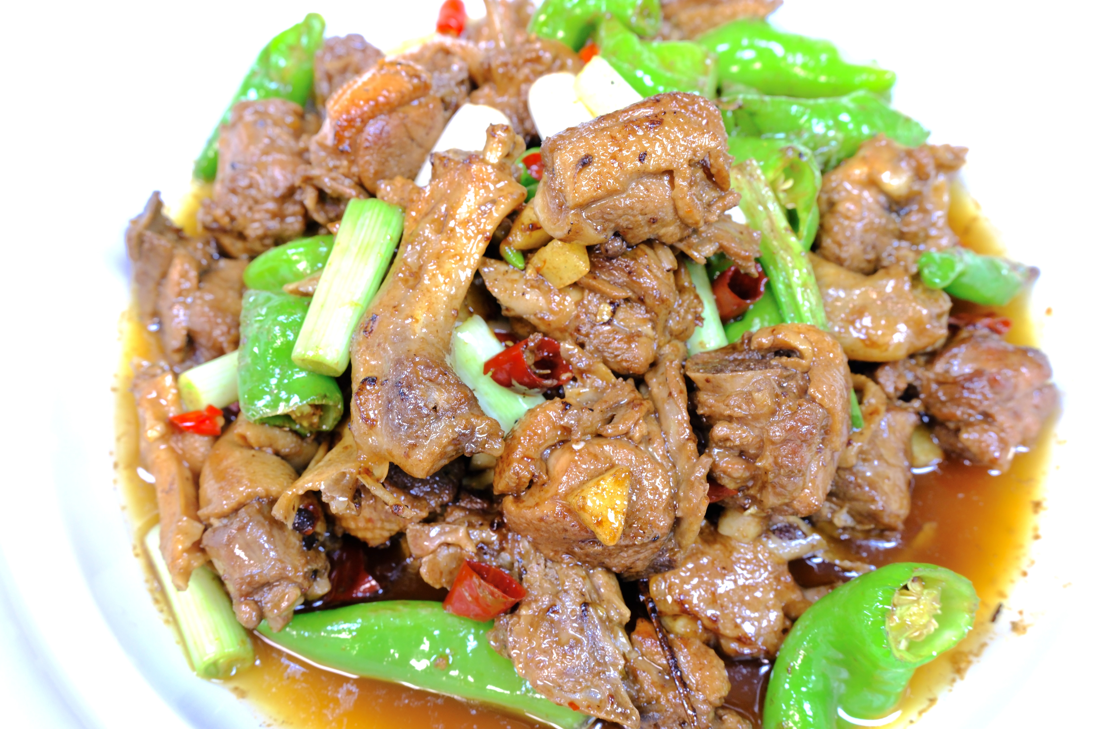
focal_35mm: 37
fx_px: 1124
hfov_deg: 51.9
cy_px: 364
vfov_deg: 35.9
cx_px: 547
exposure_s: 1/12
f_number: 6.4
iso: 800
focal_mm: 24.8
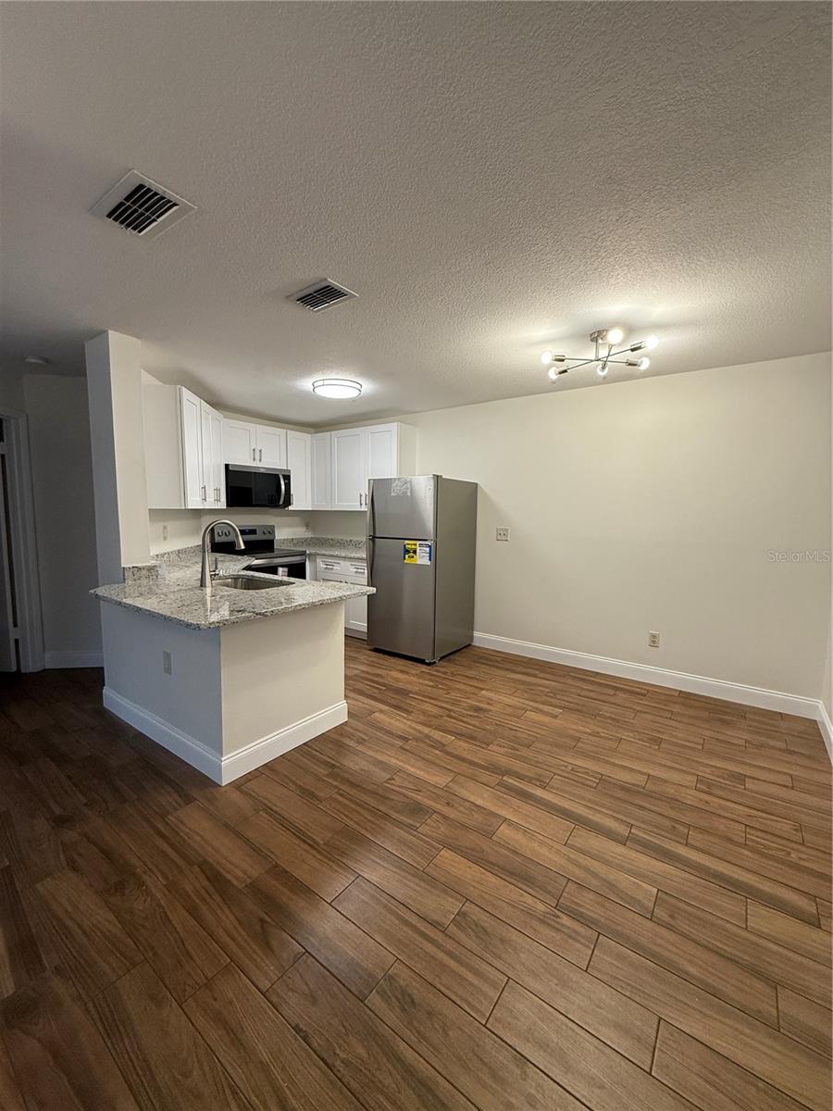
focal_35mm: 14
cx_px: 416
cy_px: 556
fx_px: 449
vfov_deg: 102.1
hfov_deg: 85.7
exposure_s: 1/120
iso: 200
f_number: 2.2
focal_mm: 2.22
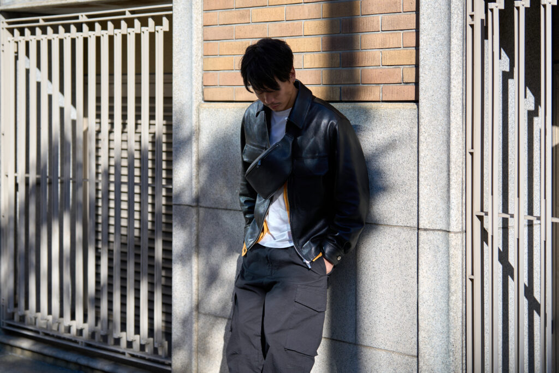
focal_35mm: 76
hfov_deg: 26.6
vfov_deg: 18.0
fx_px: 1180
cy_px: 186
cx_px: 280
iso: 200
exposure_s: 1/1600
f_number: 3.2
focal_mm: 76
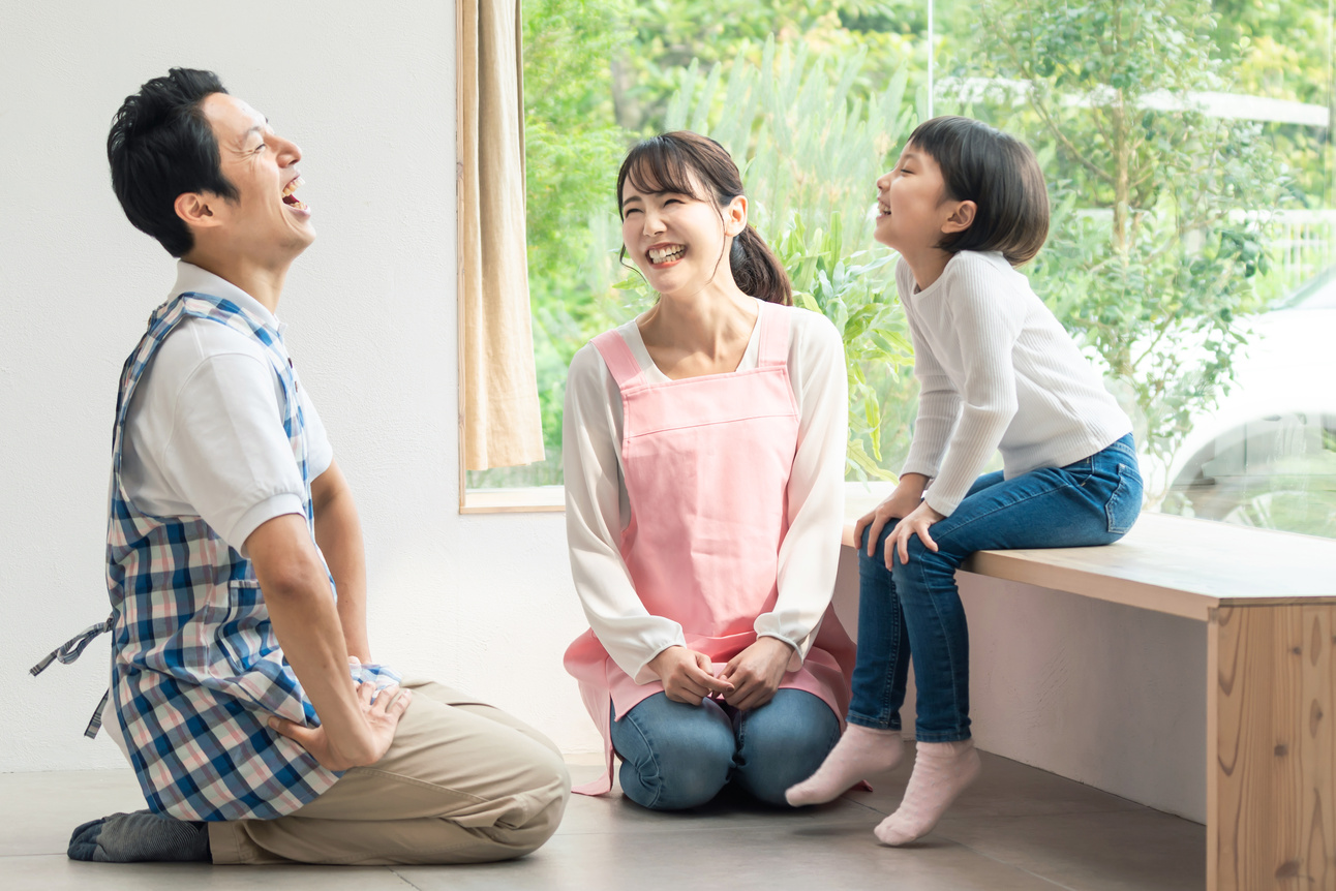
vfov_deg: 13.0
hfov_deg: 19.5
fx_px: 3897
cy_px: 446
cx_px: 668
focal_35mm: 105
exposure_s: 1/160
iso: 100
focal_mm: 70
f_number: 4
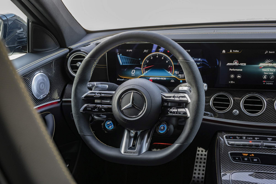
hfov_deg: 43.6
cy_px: 92
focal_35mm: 45
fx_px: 345
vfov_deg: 29.8
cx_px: 138
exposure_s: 1/30
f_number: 8
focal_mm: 45
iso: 2200
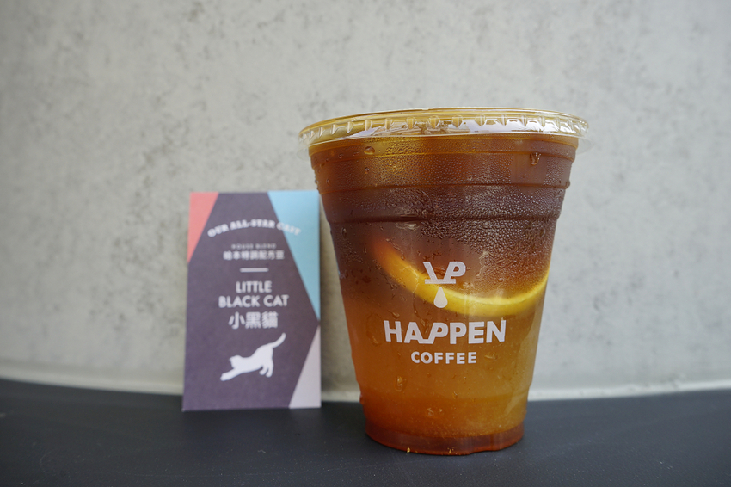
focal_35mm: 30
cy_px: 244
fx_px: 609
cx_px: 366
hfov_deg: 61.9
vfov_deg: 43.6
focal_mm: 30
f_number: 8
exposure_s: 1/100
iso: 160
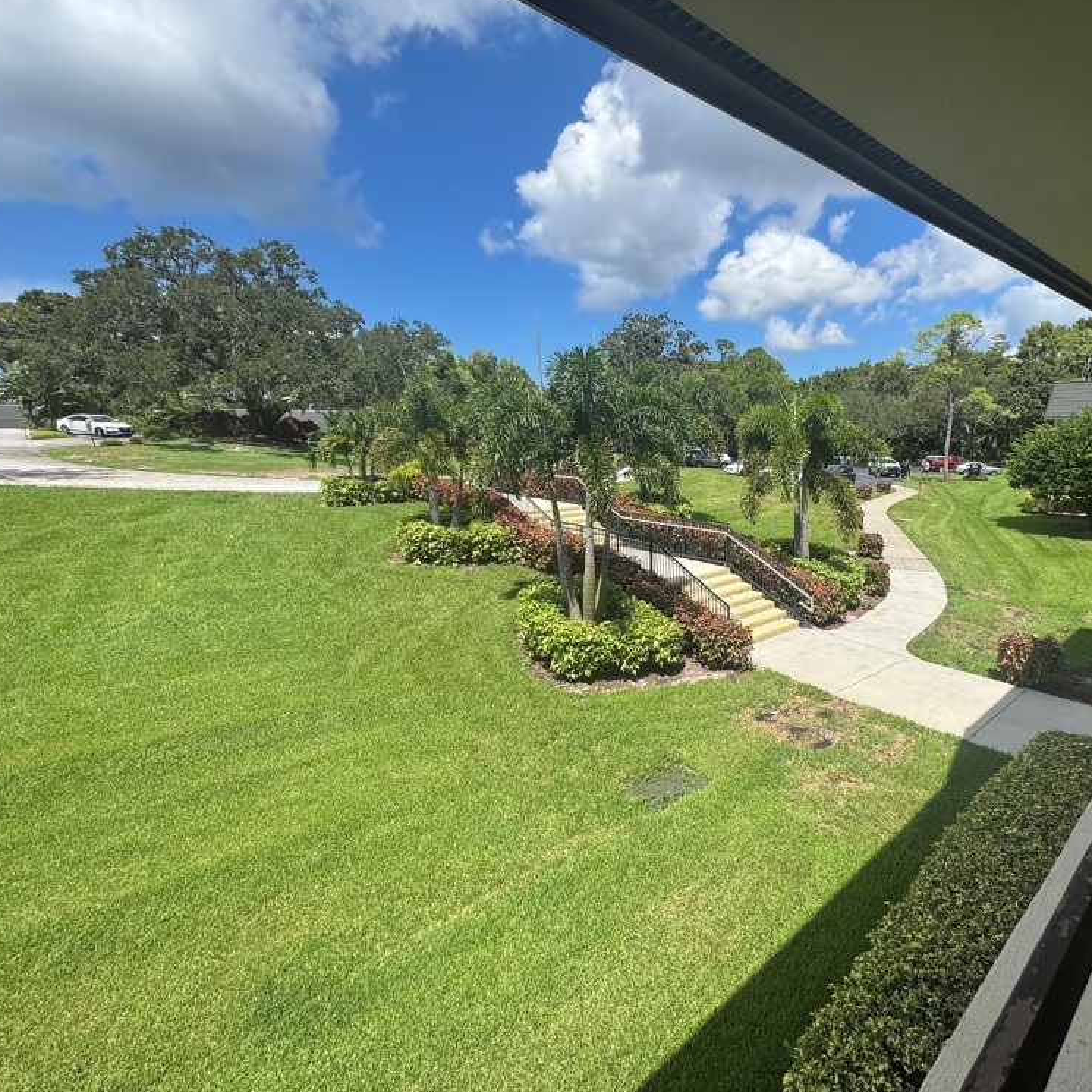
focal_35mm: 17
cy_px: 531
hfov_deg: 82.4
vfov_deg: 83.9
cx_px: 683
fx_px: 607
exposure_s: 1/1748
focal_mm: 2.22
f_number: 2.2
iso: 40
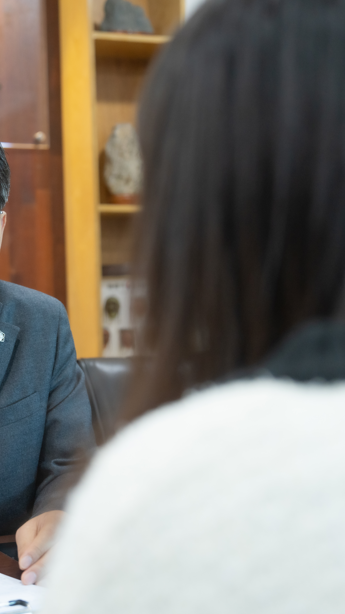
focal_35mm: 70
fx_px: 1138
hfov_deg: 17.0
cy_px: 306
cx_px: 47
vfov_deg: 30.2
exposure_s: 1/160
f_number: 2.8
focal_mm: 44
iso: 1600
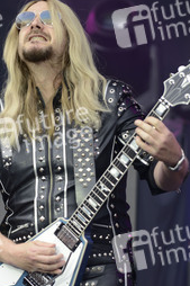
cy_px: 190
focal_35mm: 315
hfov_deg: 4.4
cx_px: 67
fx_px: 2497
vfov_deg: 6.5
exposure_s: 1/640
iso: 400
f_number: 2.8
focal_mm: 200
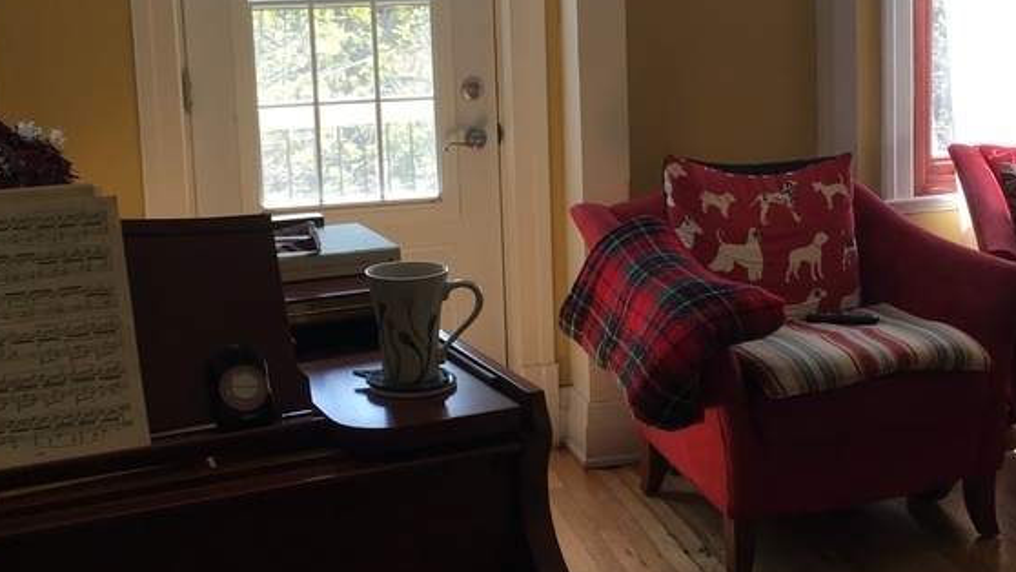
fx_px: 1563
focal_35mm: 58
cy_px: 155
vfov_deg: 20.6
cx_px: 617
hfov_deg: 35.9
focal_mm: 4.15
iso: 32
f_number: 2.2
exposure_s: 1/120
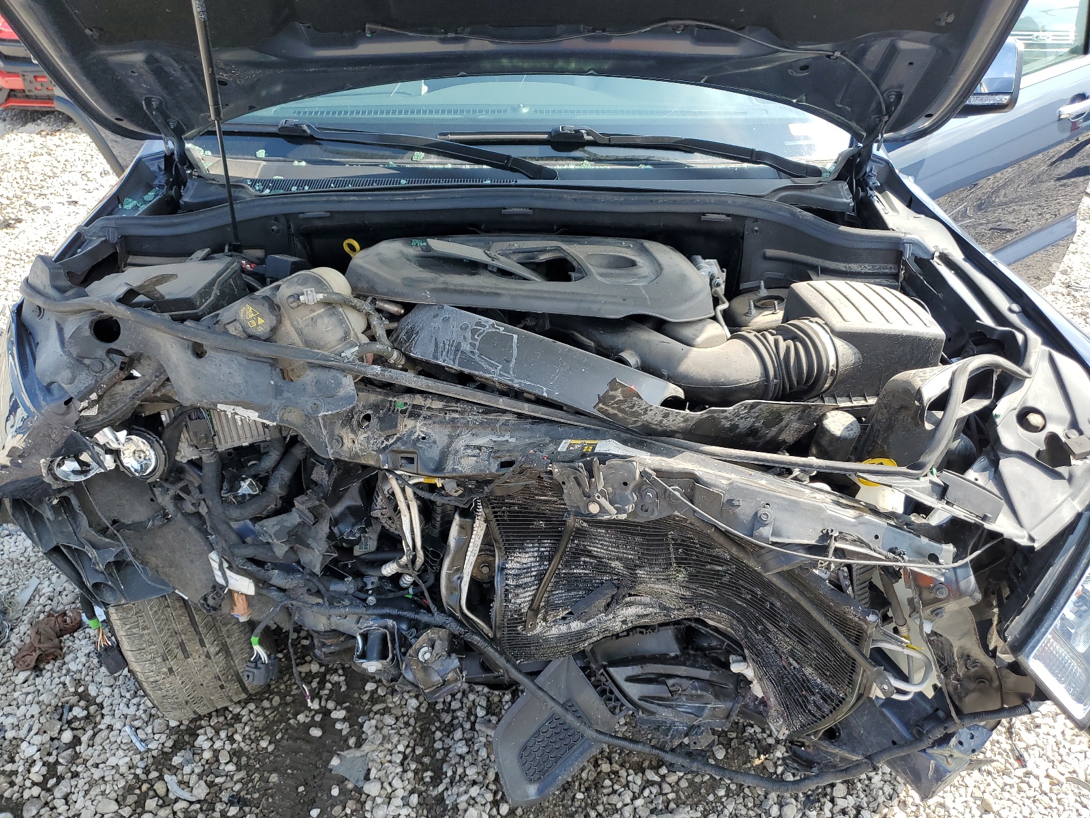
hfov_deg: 67.3
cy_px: 409
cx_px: 545
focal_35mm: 26
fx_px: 819
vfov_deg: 53.1
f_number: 1.5
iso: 50
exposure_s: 1/833
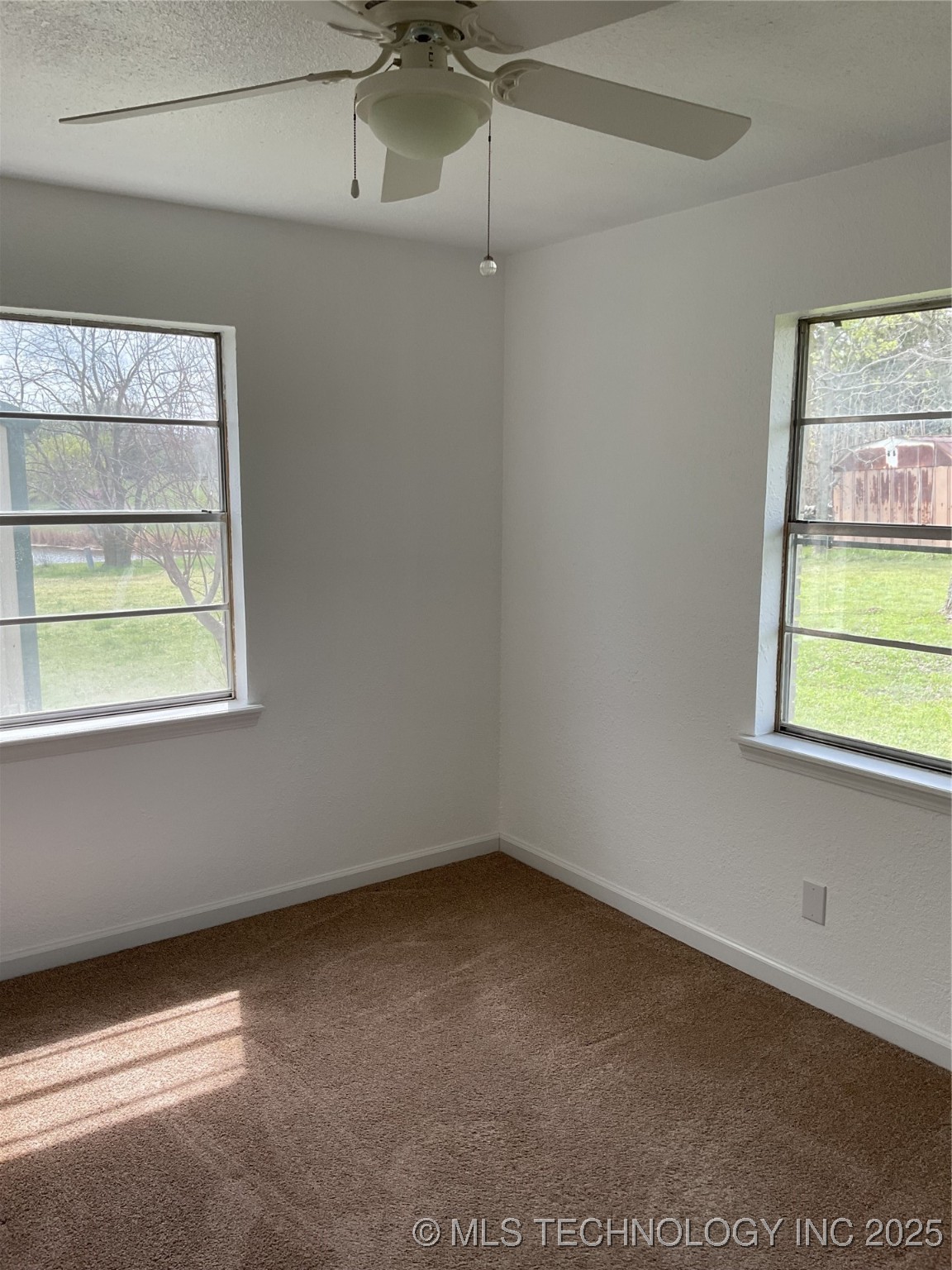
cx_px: 476
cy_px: 635
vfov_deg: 61.7
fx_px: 1063
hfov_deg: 48.2
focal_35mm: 29
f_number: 1.8
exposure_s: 1/291
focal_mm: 3
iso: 16
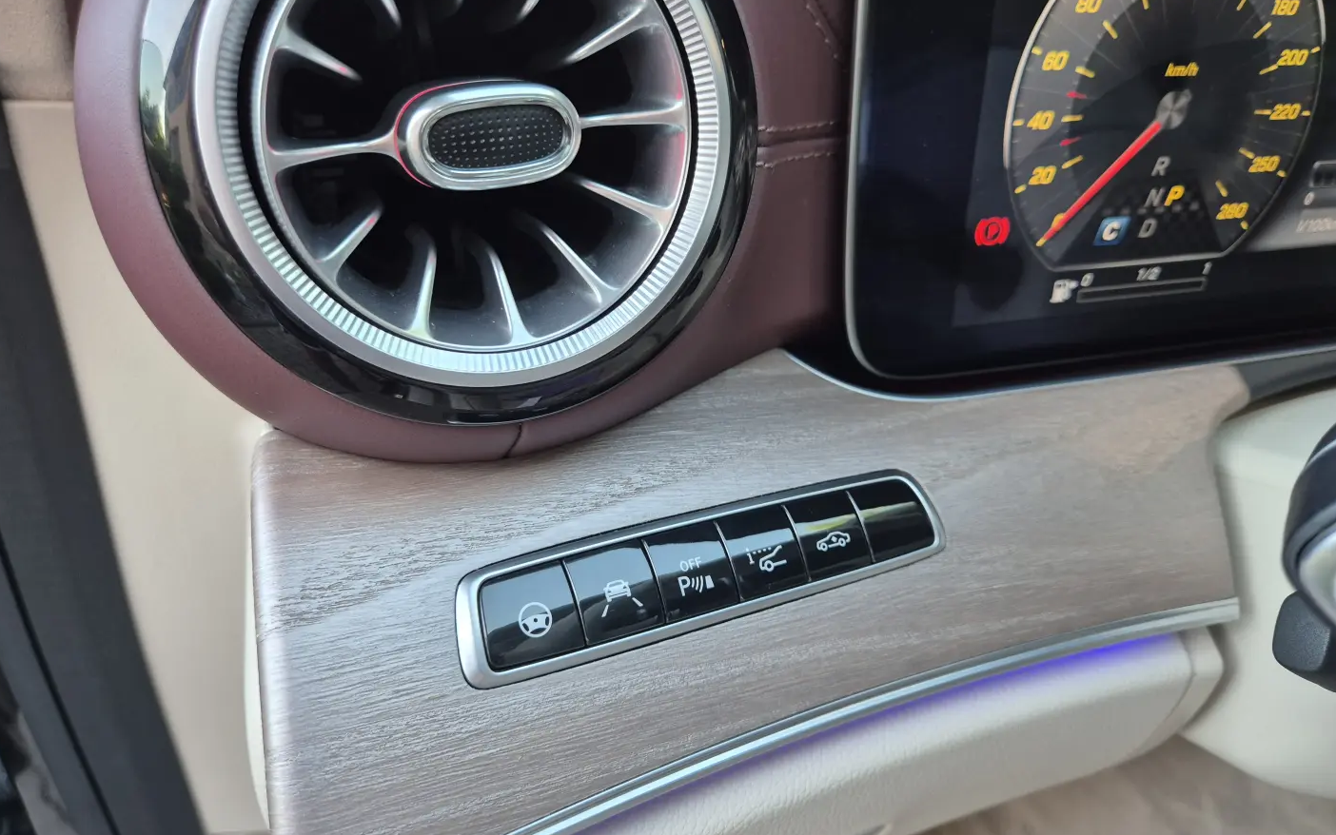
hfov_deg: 72.5
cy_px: 383
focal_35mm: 25
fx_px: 910
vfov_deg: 49.2
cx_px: 659
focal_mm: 5.4
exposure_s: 1/180
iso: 200
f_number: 1.8
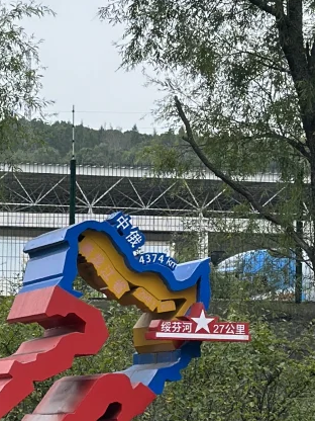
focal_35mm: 166
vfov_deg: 11.9
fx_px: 2014
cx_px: -205
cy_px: 305
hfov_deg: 8.7
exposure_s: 1/1992
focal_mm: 6.86
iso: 80
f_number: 1.78
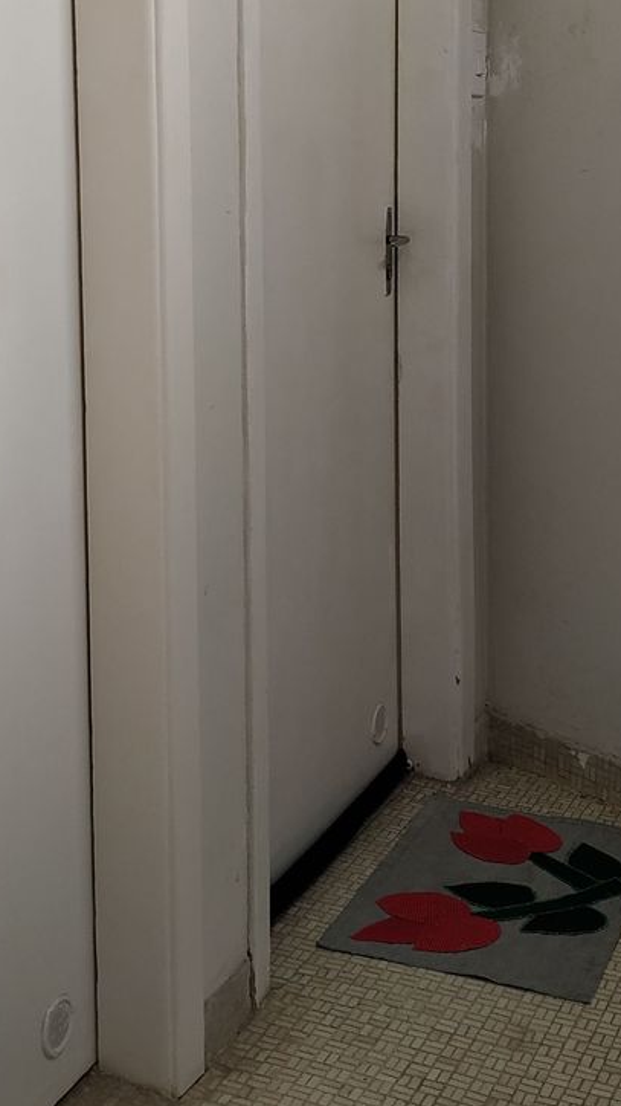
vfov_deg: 38.7
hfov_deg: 22.9
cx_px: 174
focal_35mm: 52
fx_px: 1523
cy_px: 266
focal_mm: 3.94
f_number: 1.9
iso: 100
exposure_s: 1/141
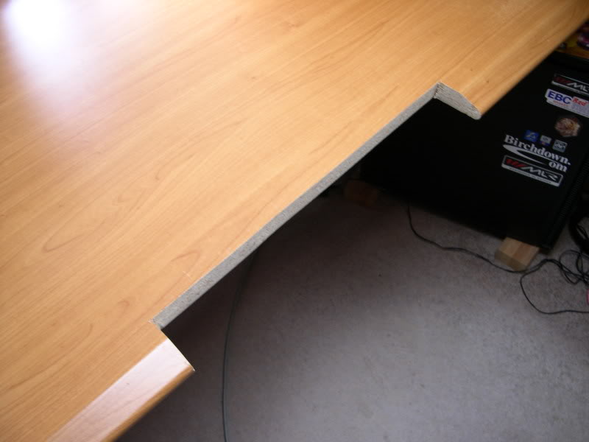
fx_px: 647
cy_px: 221
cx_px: 294
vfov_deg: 37.7
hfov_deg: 49.0
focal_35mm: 38
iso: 100
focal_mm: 8
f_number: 2.8
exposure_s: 1/7.8
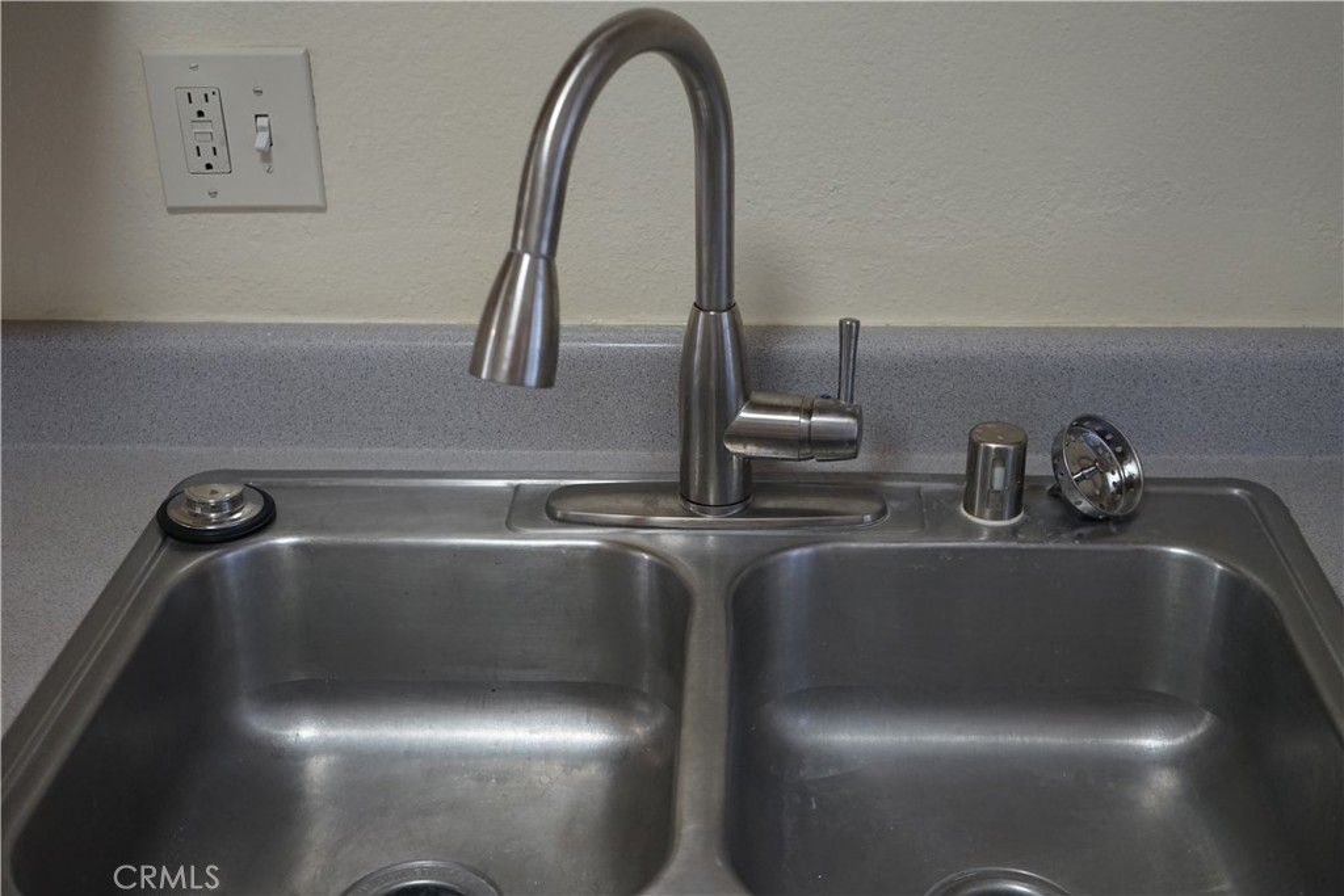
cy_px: 448
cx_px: 672
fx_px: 1605
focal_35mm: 43
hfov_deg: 45.4
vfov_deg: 31.2
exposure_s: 1/160
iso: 1250
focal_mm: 43
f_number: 4.5
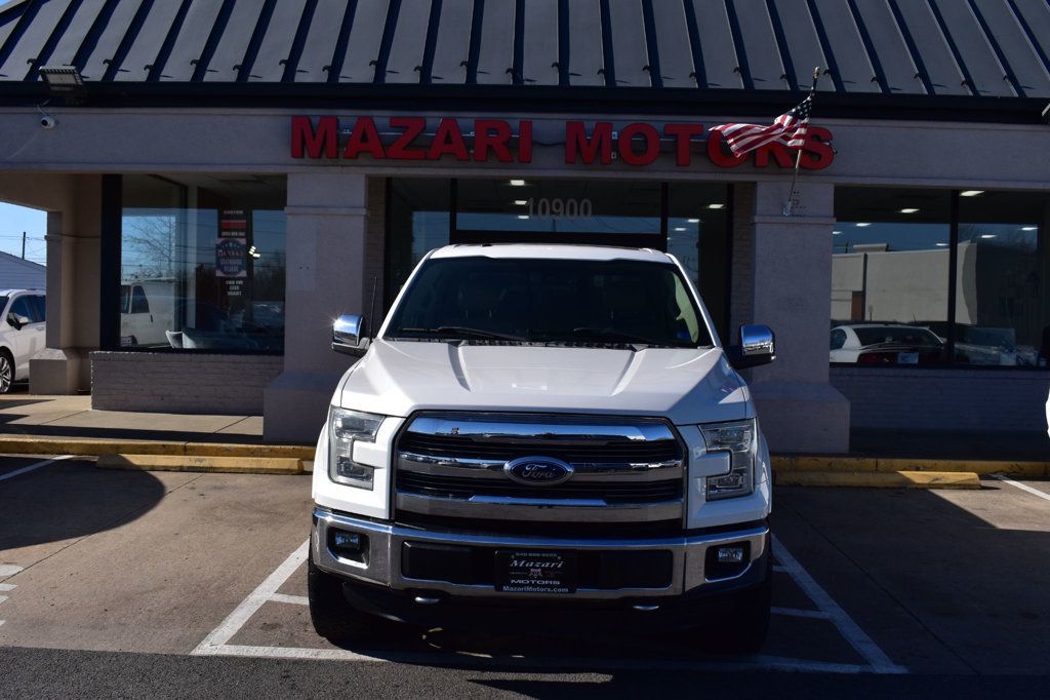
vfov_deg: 36.8
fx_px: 1050
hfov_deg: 53.1
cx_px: 525
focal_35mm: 36
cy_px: 350
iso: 220
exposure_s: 1/500
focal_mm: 24
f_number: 11
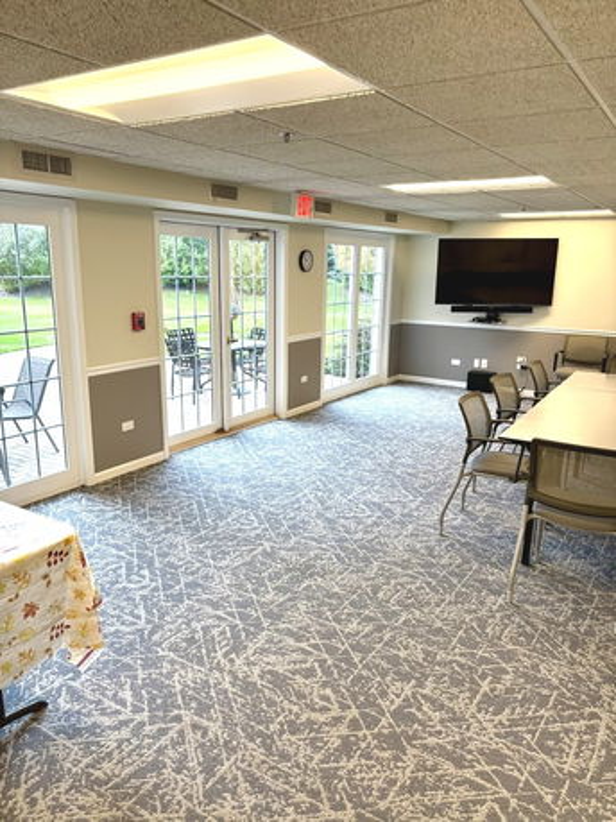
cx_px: 308
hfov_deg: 53.0
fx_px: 617
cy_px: 411
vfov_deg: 67.3
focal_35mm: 26
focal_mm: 5.96
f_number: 1.6
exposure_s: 1/150
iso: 125
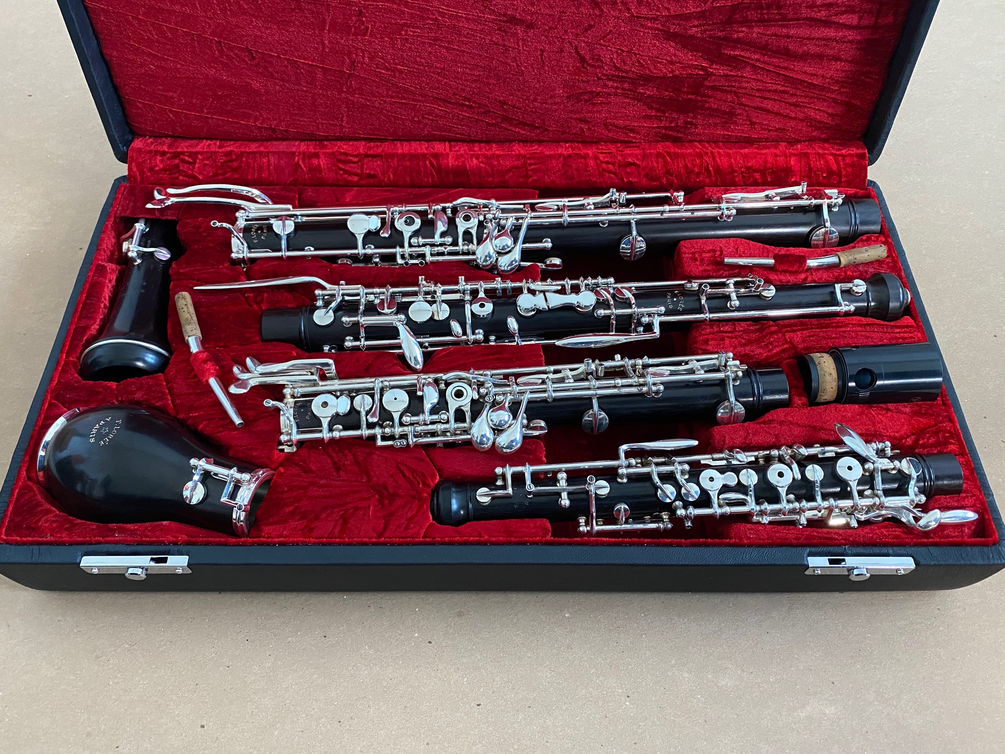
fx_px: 784
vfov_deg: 51.3
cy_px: 364
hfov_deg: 65.3
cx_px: 497
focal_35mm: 27
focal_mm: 4.25
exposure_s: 1/55
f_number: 1.8
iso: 500
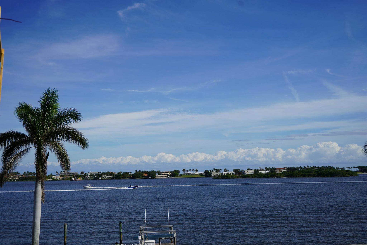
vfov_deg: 33.4
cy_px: 122
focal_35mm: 40
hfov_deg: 48.5
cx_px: 184
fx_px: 408
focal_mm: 40
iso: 100
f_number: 5
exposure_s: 1/1250
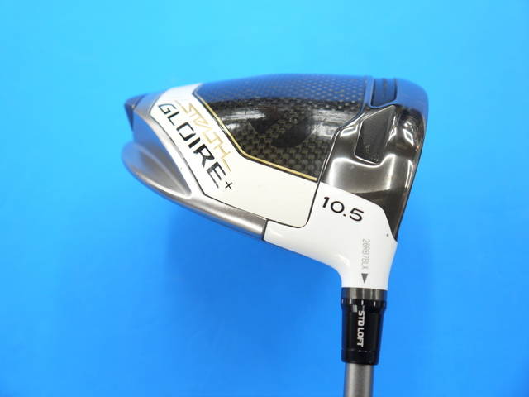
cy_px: 198
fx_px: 703
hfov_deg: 41.2
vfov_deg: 31.5
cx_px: 264
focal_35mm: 46
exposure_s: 1/60
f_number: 4.4
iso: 320
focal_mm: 23
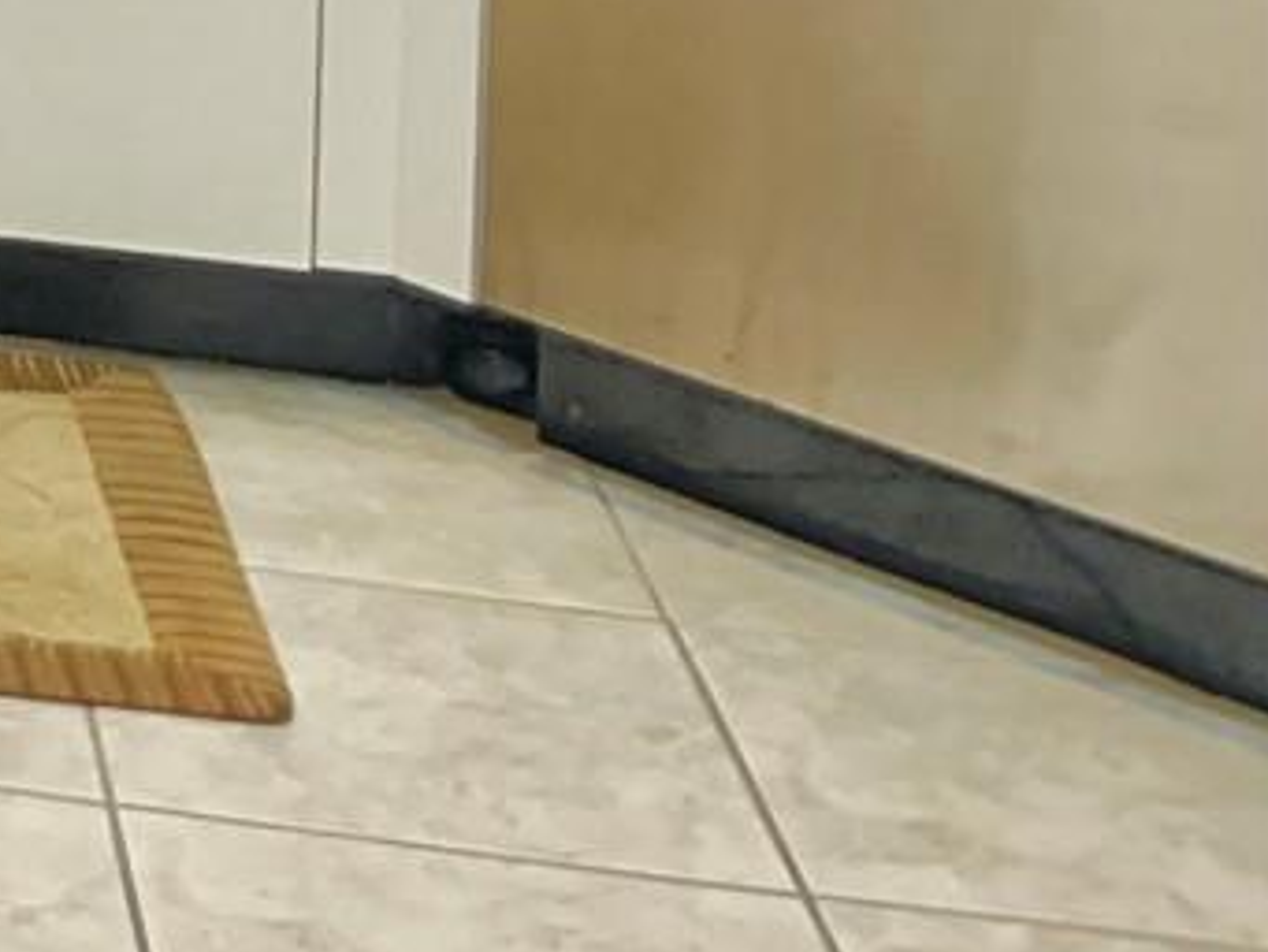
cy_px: -1125
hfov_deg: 12.8
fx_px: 4470
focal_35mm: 122
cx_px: -1697
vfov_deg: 10.8
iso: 160
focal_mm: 4.2
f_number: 1.6
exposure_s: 1/65
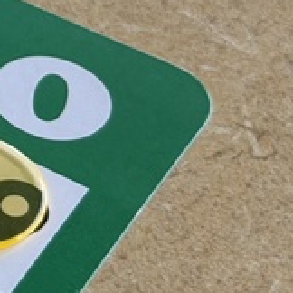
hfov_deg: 6.1
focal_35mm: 269
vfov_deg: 6.5
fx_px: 2576
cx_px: -503
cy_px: -34
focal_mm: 6.76
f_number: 1.78
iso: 100
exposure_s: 1/73
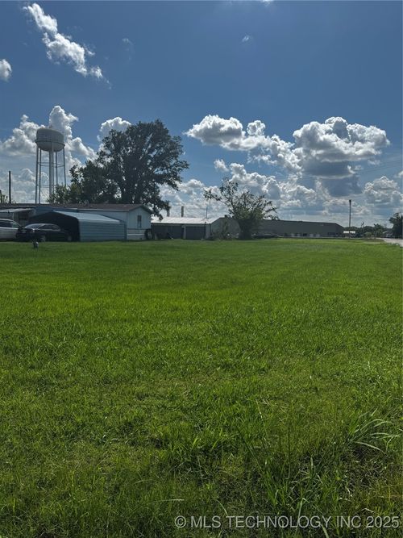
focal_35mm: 24
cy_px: 269
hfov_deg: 56.8
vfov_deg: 71.6
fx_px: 373
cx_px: 202
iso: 80
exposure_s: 1/9009
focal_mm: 6.76
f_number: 1.78
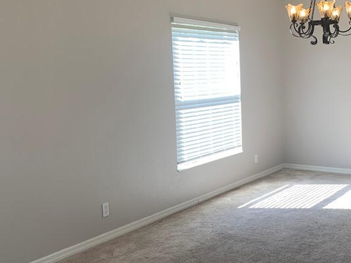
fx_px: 507
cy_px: 125
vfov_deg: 29.1
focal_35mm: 50
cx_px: 258
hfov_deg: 37.4
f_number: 1.8
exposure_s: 1/120
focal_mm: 4.25
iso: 32
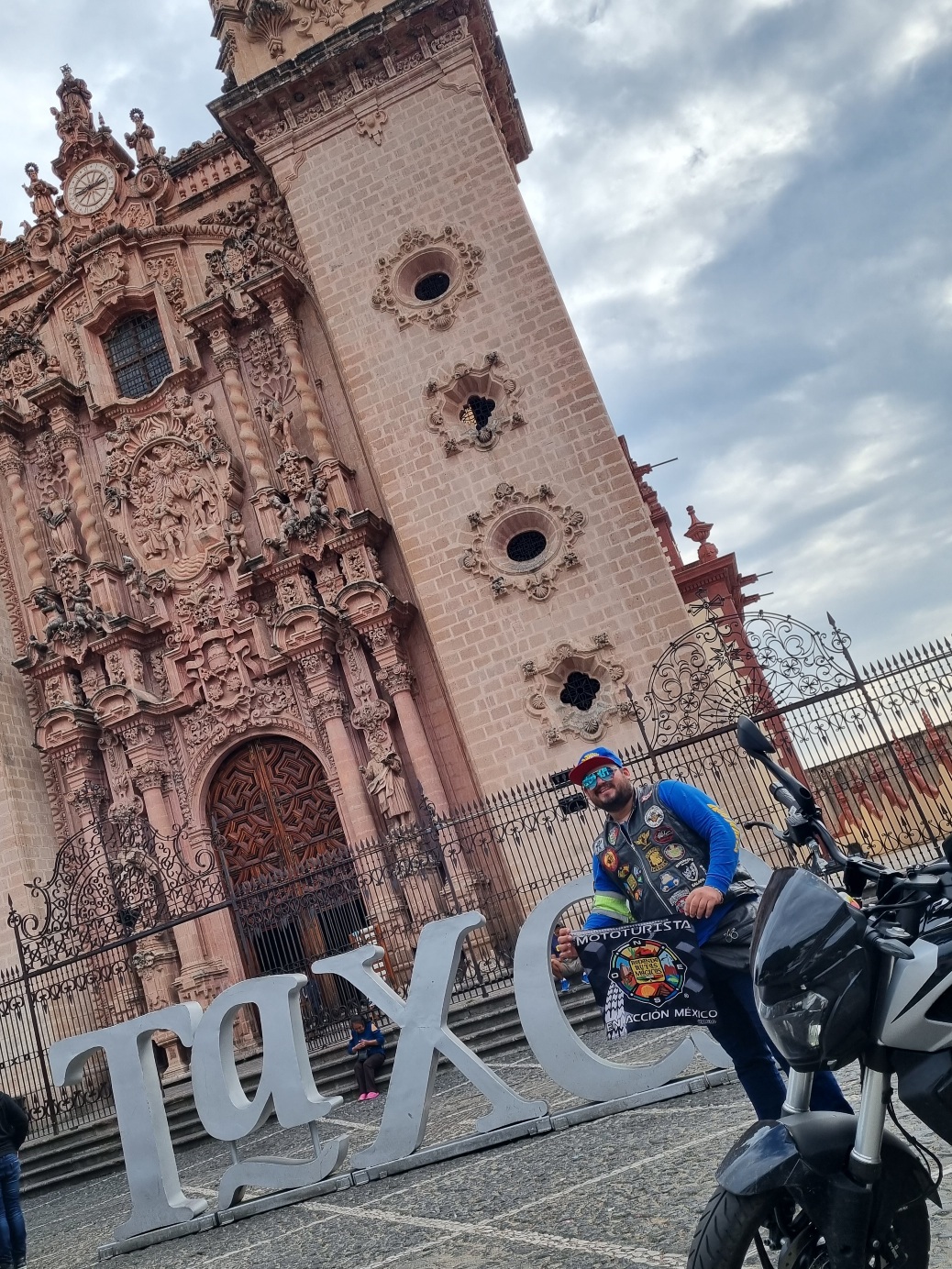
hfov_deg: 53.1
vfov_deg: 67.3
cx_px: 476
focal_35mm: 26
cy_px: 634
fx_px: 953
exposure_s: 1/2000
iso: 50
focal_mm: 5.4
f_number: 1.8
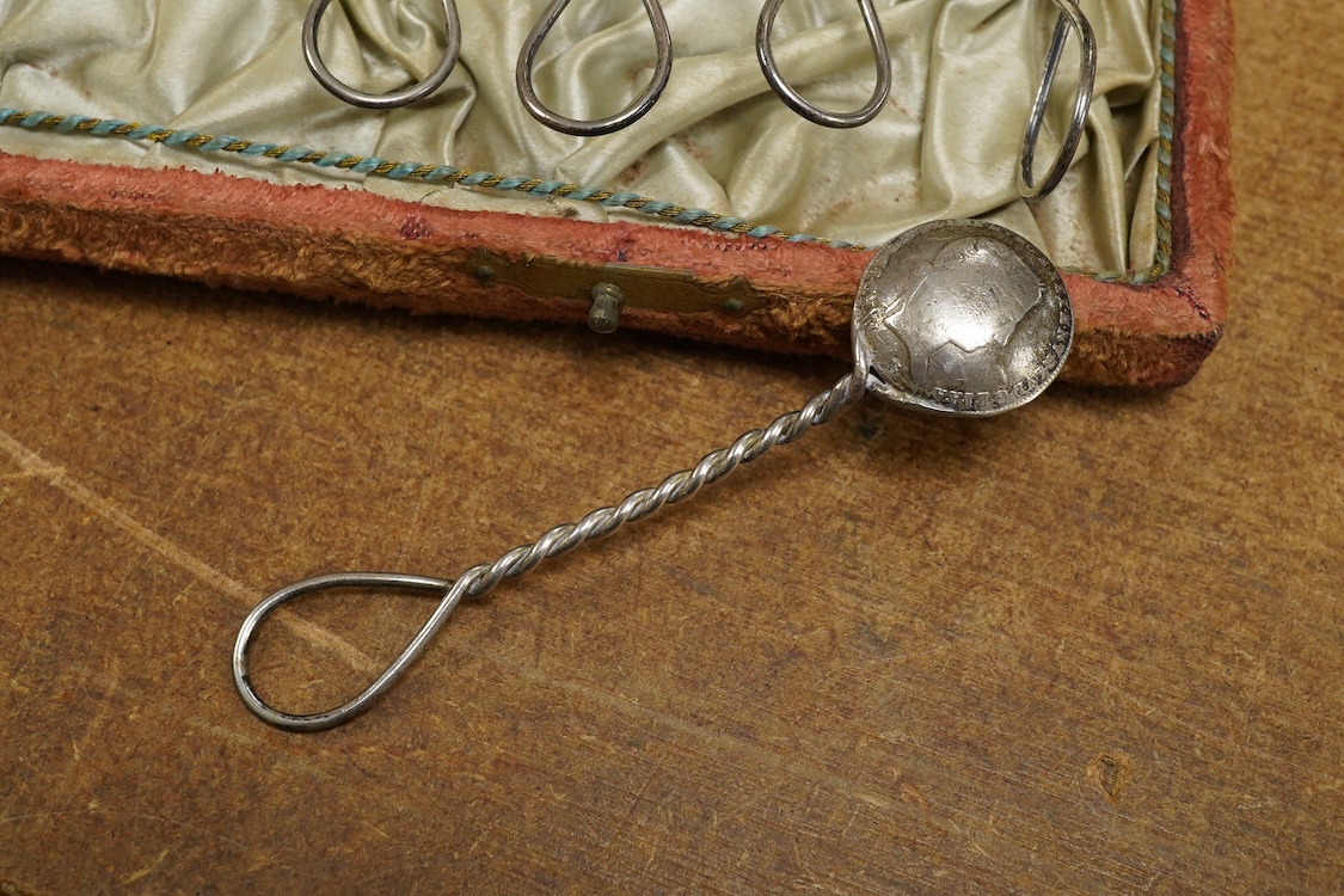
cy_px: 448
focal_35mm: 45
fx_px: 1680
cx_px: 672
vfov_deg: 29.9
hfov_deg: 43.6
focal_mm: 30
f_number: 14
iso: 2500
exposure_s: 1/100
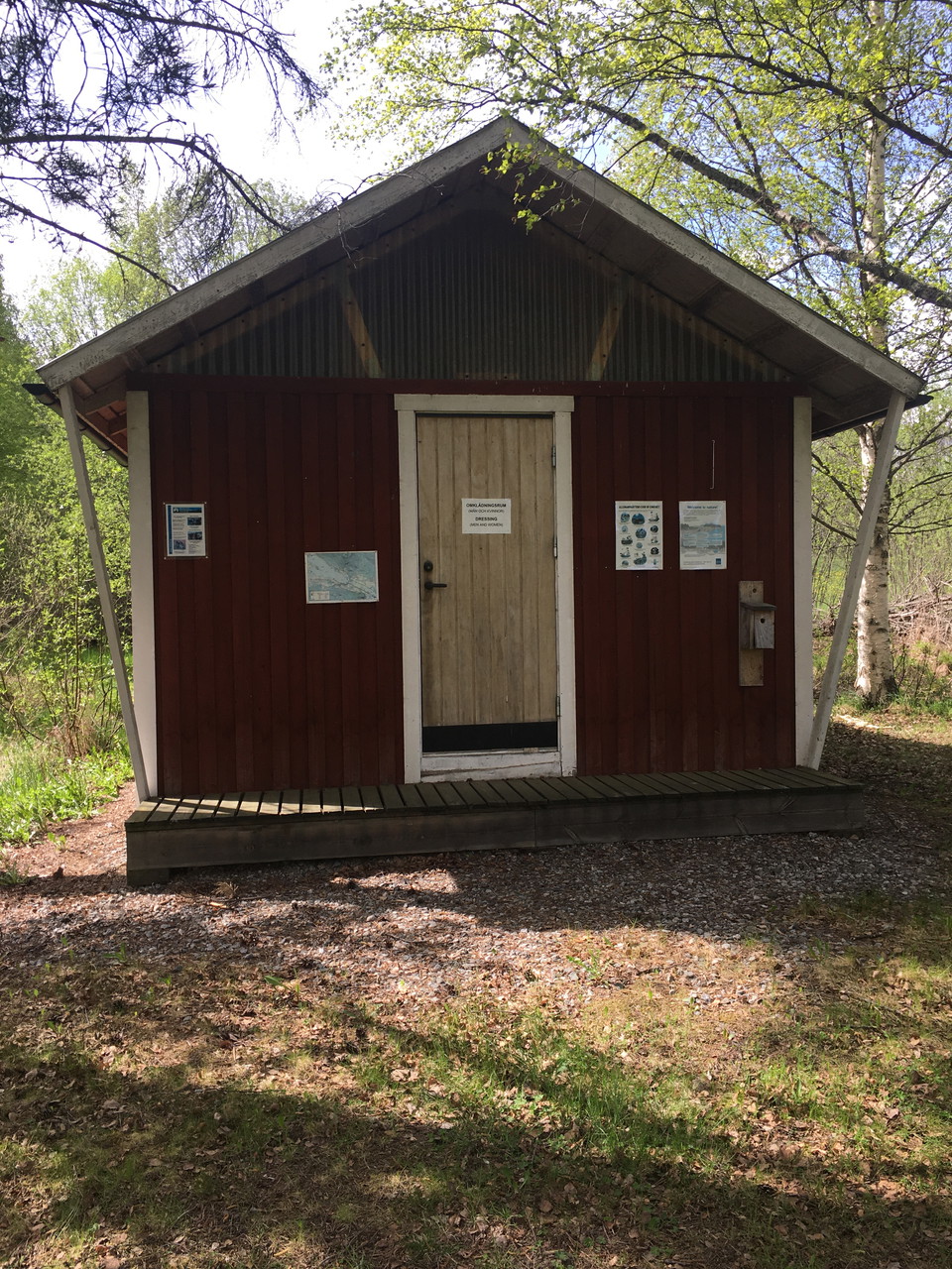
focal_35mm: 29
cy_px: 634
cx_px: 476
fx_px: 1063
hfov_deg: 48.2
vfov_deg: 61.7
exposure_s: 1/455
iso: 25
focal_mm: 4.15
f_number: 2.2
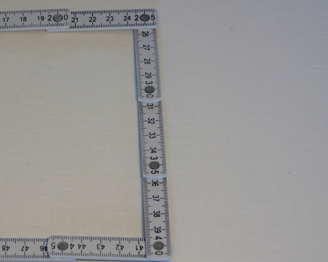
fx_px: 1485
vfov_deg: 10.1
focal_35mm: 153
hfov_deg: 12.5
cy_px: 124
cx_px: 17
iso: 400
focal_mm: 30.5
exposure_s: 1/100
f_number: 3.5
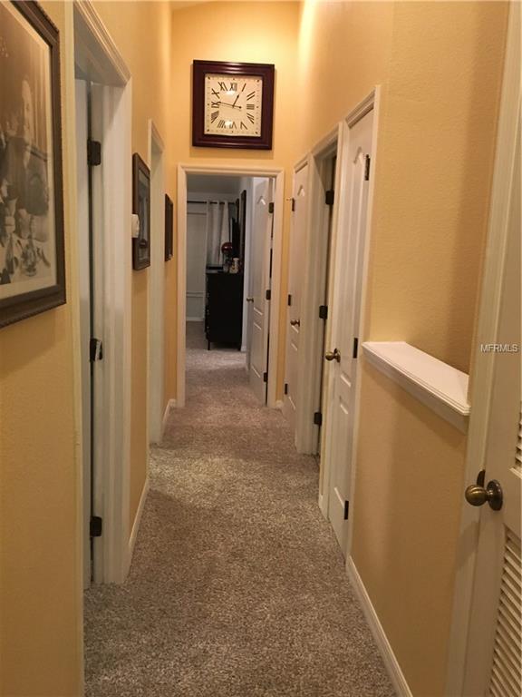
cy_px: 348
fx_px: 583
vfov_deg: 61.7
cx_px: 261
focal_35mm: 29
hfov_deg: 48.2
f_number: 2.2
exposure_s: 1/24
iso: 200
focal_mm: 4.15
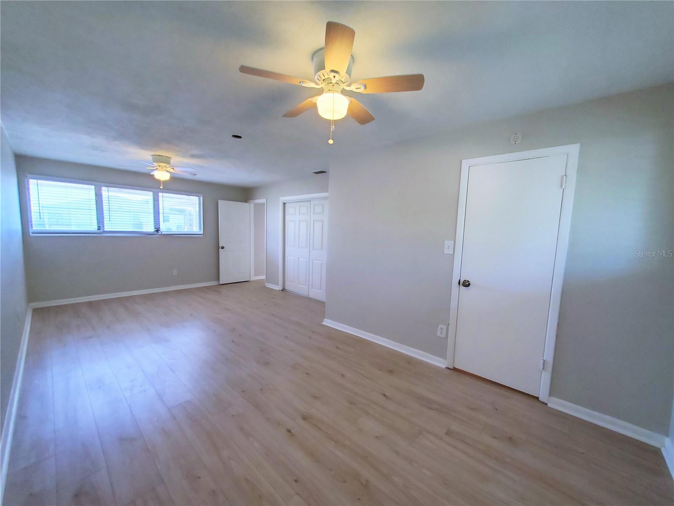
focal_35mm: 13
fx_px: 253
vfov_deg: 89.9
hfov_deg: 106.2
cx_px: 337
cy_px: 253
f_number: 2.2
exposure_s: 1/60
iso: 160
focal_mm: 1.8
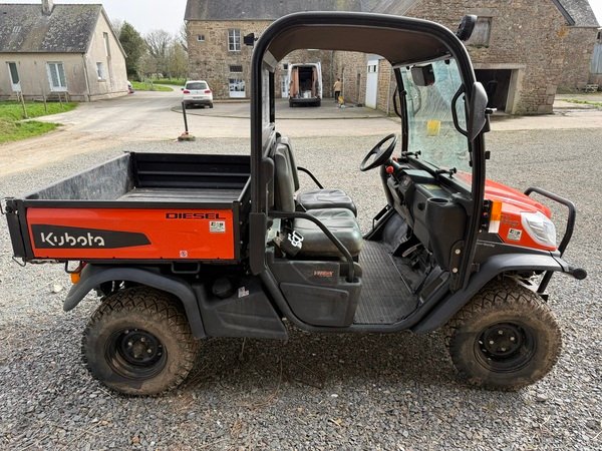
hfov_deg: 71.6
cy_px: 226
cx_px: 301
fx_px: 417
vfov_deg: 56.8
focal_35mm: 24
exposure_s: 1/992
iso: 80
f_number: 1.78
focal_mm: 6.76
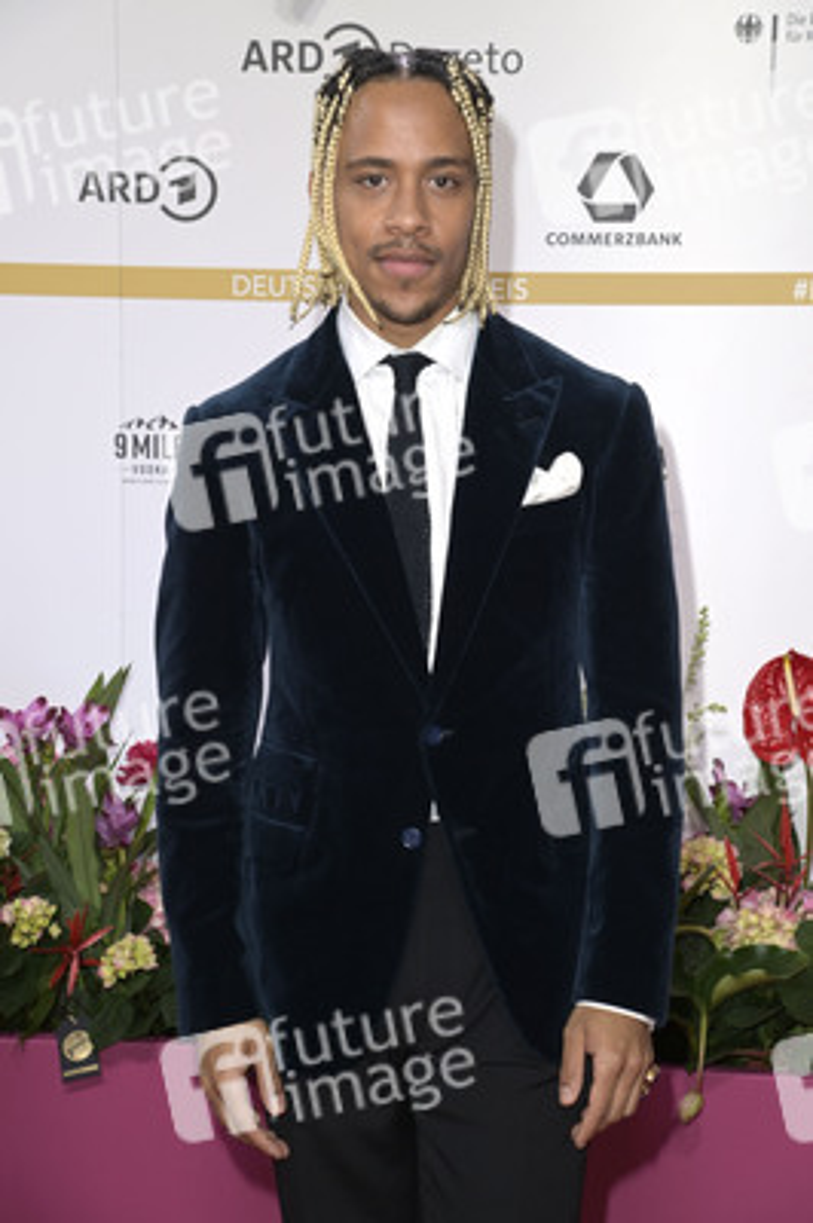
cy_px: 612
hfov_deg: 16.0
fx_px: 2884
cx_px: 406
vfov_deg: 23.9
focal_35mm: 85
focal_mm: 85
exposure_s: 1/250
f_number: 6.3
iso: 640
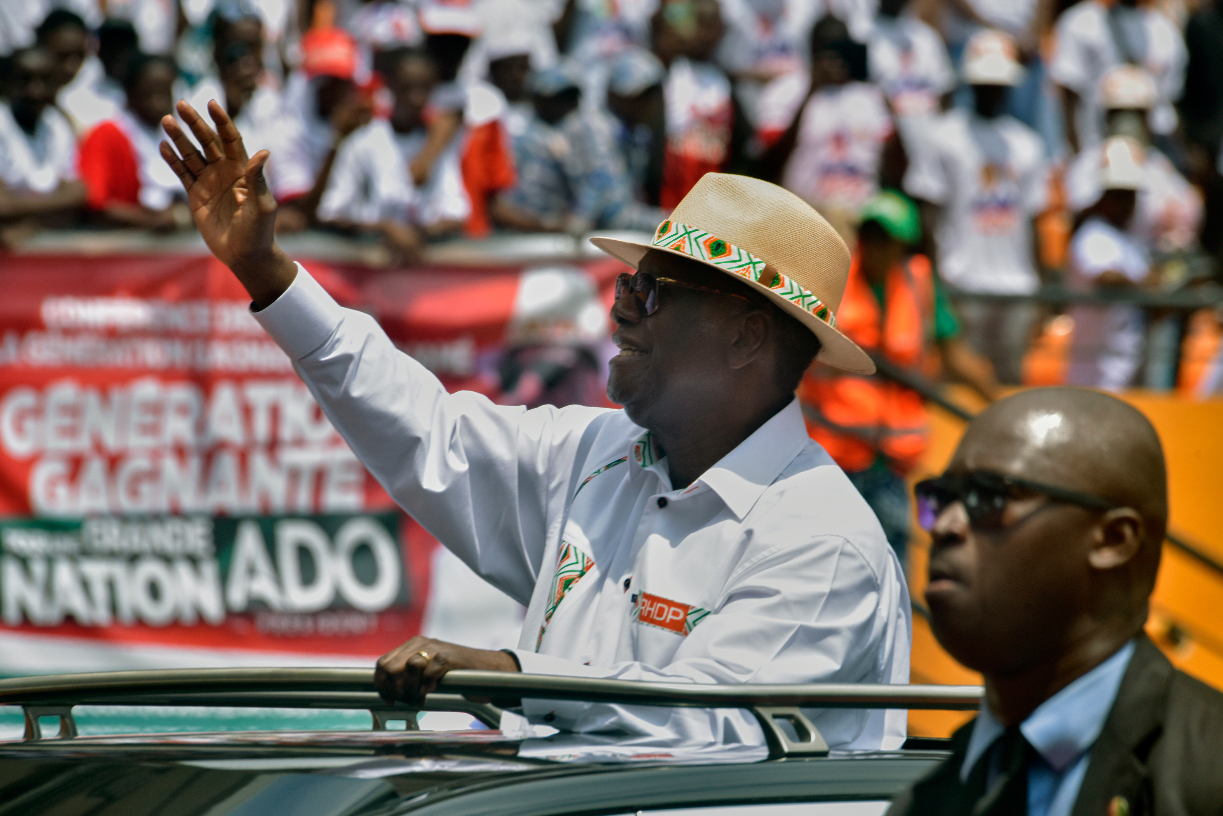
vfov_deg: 3.4
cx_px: 612
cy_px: 408
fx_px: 13592
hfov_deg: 5.2
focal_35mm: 400
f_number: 10
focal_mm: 400
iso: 250
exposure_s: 1/320
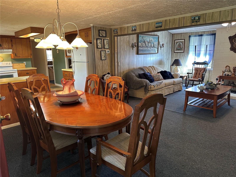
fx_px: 164
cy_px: 88
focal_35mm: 24
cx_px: 118
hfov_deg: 71.6
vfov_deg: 56.8
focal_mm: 6.86
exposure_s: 1/60
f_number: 1.78
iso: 320
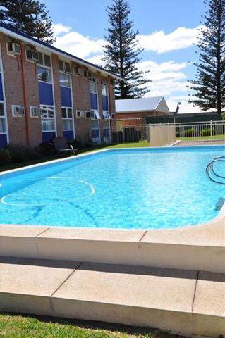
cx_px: 112
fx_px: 366
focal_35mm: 39
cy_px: 169
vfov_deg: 49.6
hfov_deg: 34.1
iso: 200
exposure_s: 1/400
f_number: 10
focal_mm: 26
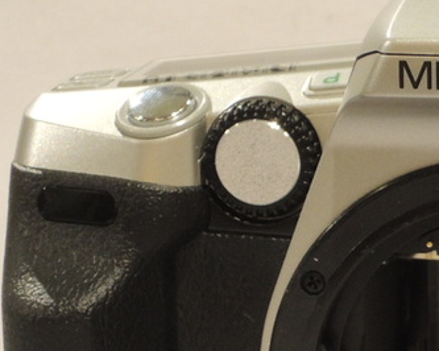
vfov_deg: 5.7
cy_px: 335
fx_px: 3519
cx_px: 535
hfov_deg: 7.1
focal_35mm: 271
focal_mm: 13.8
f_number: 4.7
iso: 400
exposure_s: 1/80
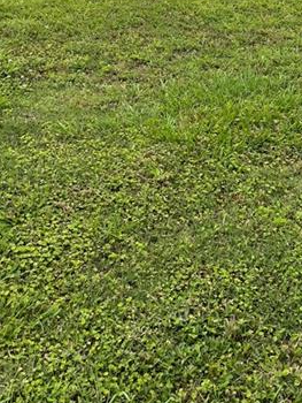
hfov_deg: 25.6
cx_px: 195
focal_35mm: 57
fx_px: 662
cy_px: -15
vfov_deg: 30.9
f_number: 1.6
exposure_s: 1/4000
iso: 32
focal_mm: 4.2
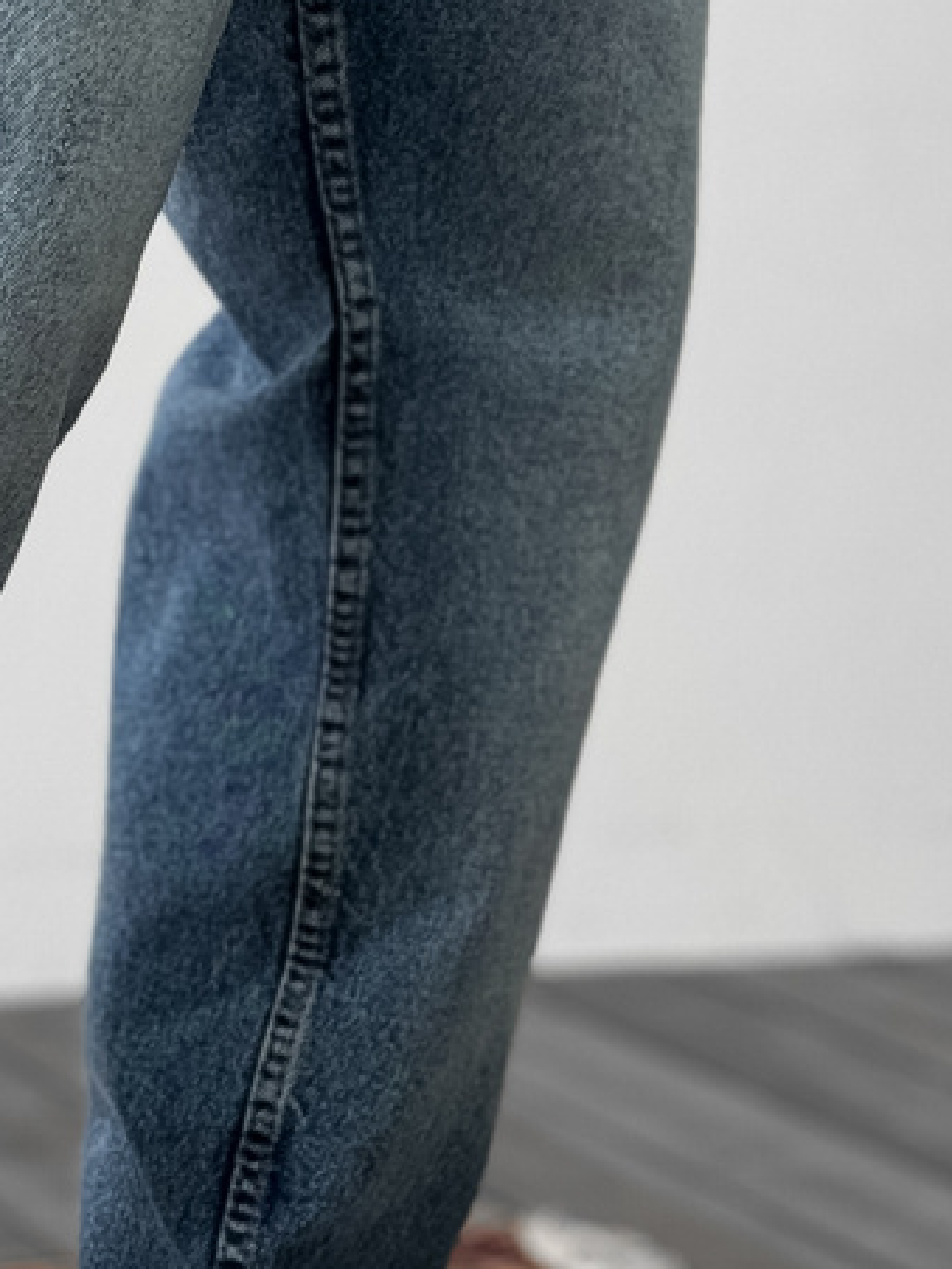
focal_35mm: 170
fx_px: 6234
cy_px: 39
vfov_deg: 11.5
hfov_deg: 8.7
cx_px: 514
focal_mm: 6.86
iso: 64
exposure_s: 1/120
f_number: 1.8
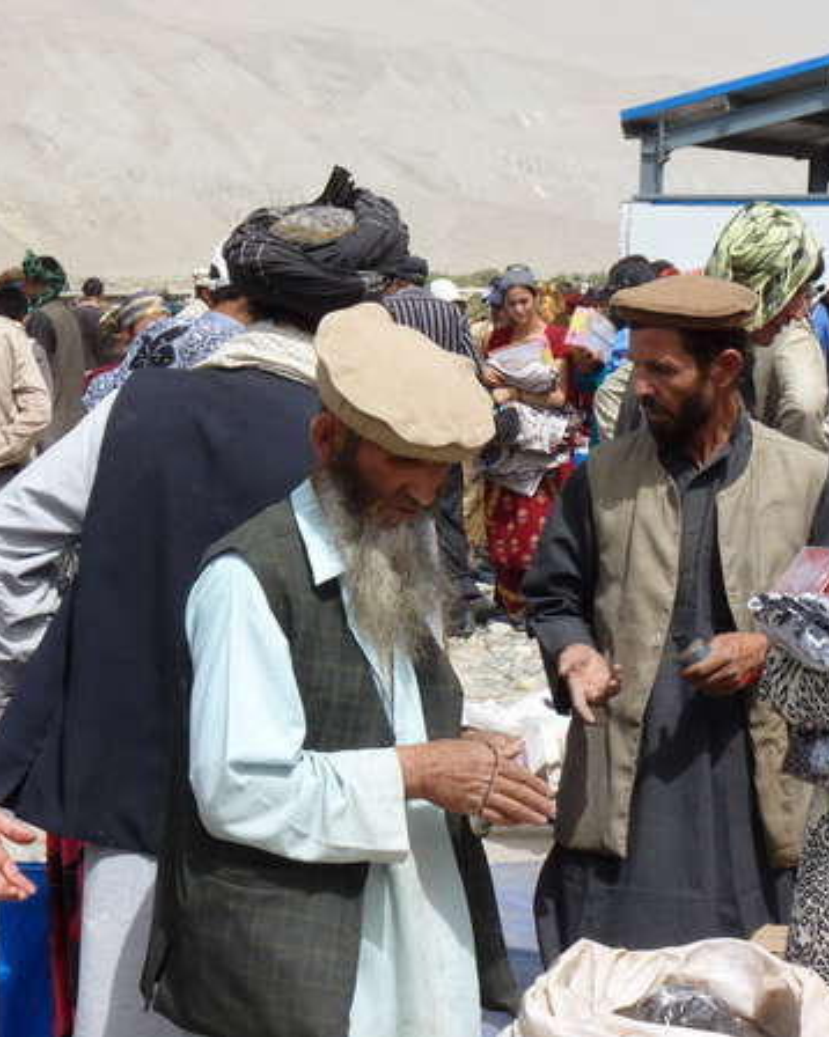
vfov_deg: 18.1
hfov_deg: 14.5
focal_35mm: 106
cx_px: 239
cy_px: 518
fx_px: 3253
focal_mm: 14.4
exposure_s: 1/250
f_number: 5.6
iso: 80
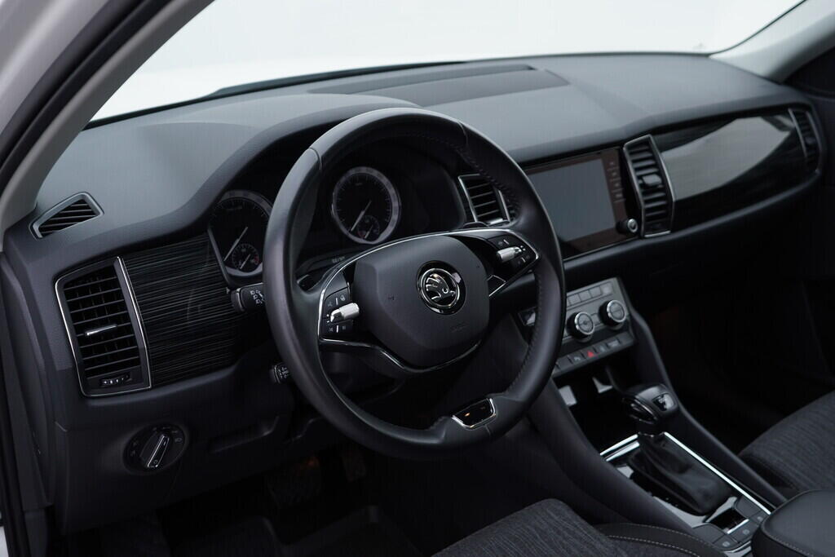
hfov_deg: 53.1
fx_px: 835
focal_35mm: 36
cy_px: 278
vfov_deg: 36.9
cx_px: 418
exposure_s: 1/50
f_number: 3.2
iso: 125
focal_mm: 24
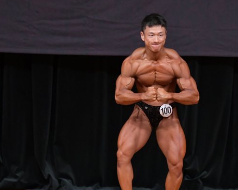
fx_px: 3255
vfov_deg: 3.4
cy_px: 109
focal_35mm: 462
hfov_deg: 4.2
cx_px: 142
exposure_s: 1/400
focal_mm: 210
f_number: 5.6
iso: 4000
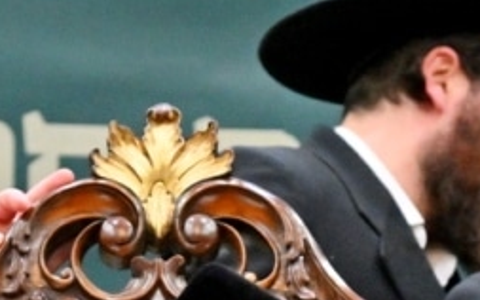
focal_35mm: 594
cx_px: 209
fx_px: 7769
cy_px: 554
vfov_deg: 2.2
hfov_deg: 3.5
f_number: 4
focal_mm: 96
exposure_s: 1/400
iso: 1250
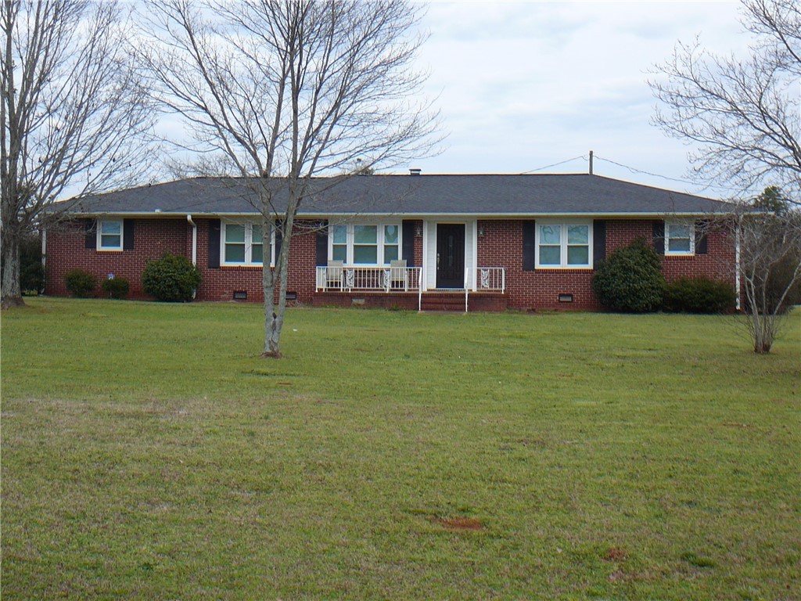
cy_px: 300
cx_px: 400
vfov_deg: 29.7
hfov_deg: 38.9
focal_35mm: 49
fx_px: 1134
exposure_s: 1/320
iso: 80
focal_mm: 7.3
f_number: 3.4
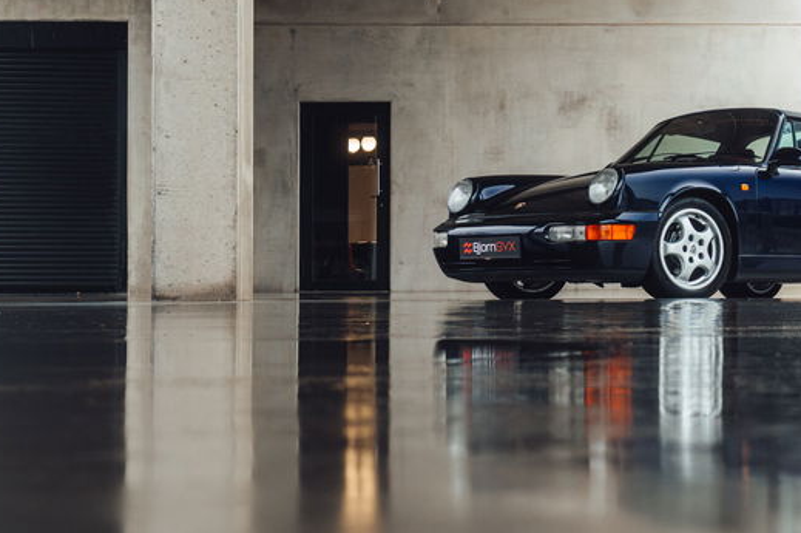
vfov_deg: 19.1
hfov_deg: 28.3
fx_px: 1578
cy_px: 308
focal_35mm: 71
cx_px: 522
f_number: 5.6
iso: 800
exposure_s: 1/50
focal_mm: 36
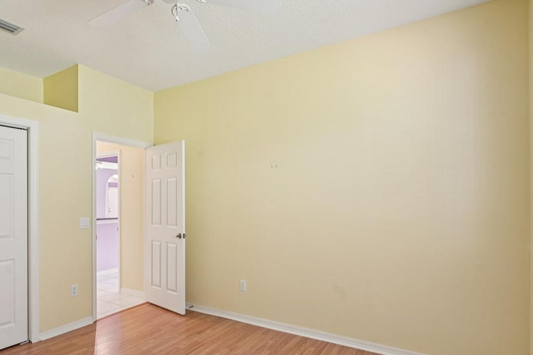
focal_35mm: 21
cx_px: 237
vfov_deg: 59.3
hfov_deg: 80.9
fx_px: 311
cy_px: 197
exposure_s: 1/6
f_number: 8
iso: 400
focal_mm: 14
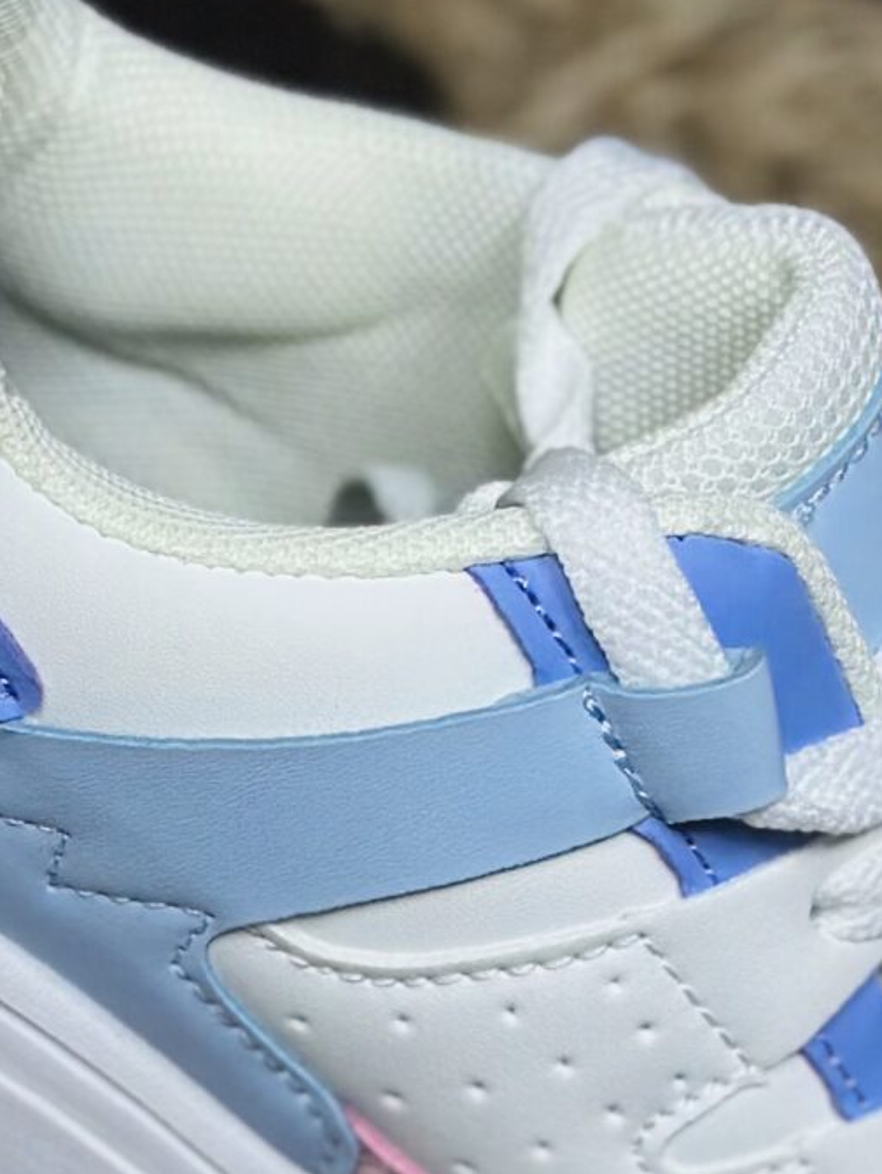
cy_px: 1295
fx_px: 6211
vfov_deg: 10.7
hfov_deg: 8.1
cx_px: 80
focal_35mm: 183
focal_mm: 6.86
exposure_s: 1/672
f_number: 1.78
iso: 80
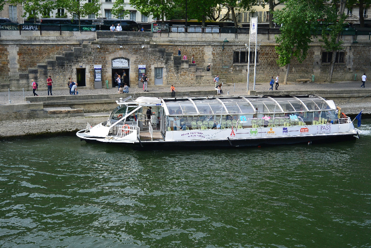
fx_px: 444
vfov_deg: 31.3
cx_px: 186
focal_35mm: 43
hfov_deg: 45.4
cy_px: 124
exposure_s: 1/400
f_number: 4.2
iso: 100
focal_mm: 16.1
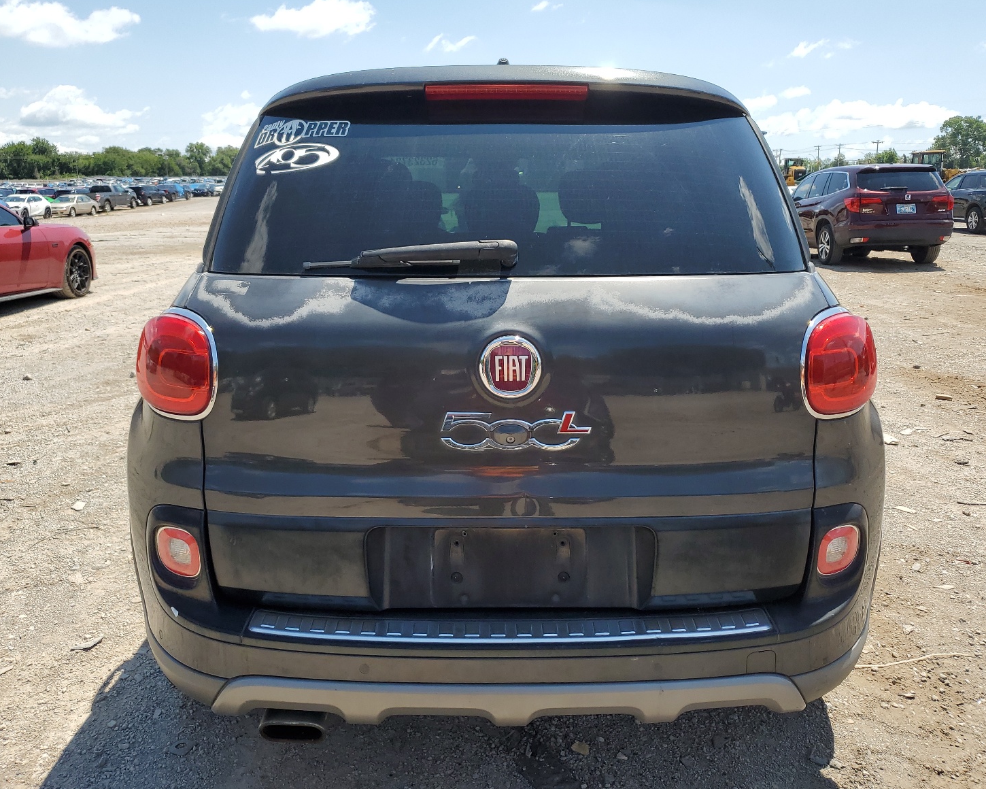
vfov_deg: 51.5
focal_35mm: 28
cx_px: 503
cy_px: 388
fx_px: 817
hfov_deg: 62.2
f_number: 1.5
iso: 50
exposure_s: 1/2500
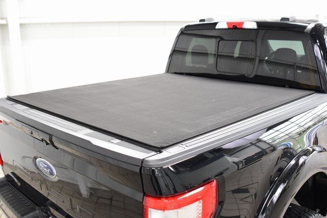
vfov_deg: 36.9
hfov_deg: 53.1
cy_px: 109
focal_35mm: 36
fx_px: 327
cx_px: 164
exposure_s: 1/60
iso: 1600
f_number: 3.2
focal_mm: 24
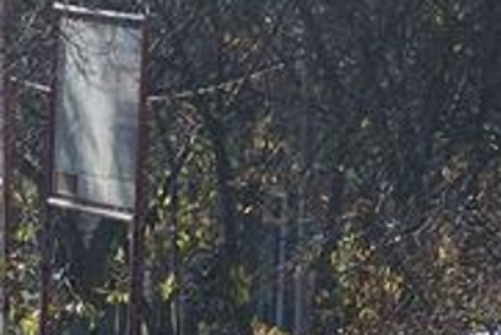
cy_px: 763
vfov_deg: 1.5
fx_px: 12921
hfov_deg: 2.2
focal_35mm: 928
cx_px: -866
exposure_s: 1/500
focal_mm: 60.29
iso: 100
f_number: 4
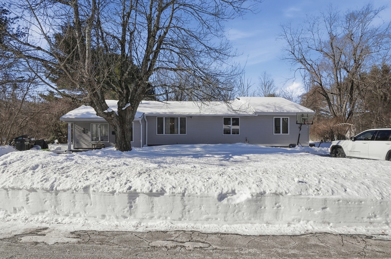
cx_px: 196
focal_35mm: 16
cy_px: 130
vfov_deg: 71.9
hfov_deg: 95.1
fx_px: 179
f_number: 7.1
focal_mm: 11
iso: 400
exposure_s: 1/4000
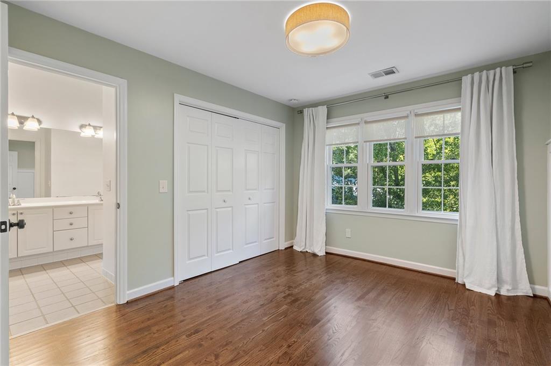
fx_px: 245
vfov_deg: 73.7
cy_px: 183
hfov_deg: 96.8
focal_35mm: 16
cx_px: 276
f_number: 7.1
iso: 640
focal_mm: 16
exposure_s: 1/60
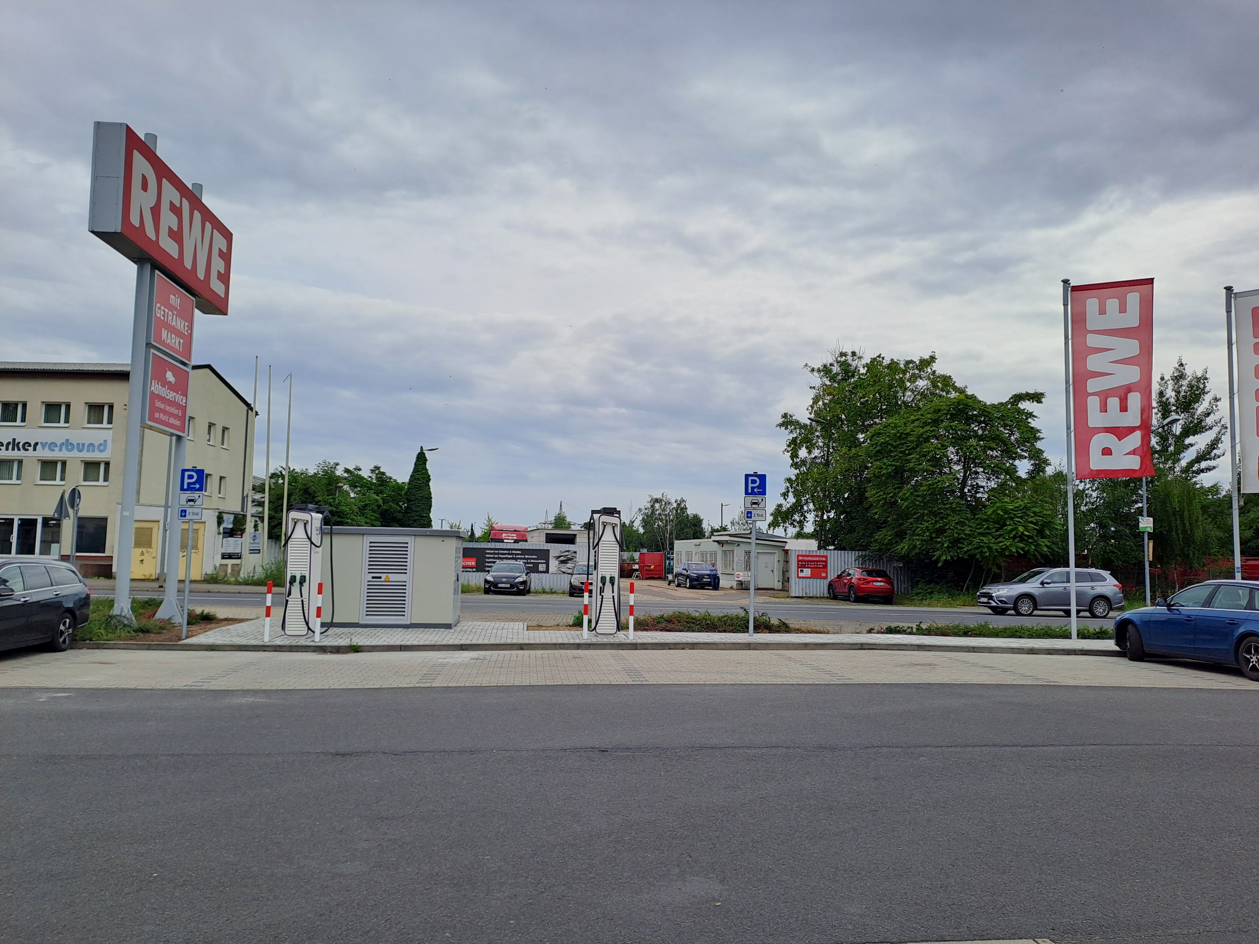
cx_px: 630
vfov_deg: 54.9
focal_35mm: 25
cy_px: 472
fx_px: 909
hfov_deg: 69.4
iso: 32
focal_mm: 4.65
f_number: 1.8
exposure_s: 1/2110
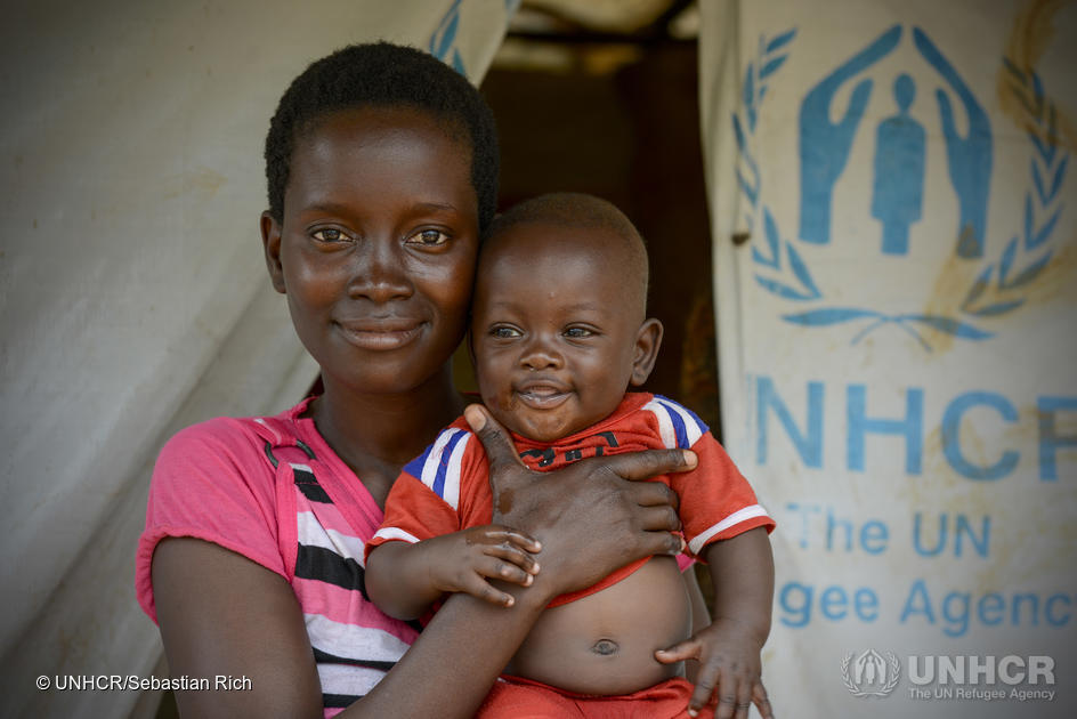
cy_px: 360
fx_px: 2544
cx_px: 538
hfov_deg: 23.9
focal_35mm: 85
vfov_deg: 16.1
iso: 400
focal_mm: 85
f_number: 5.6
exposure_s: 1/400
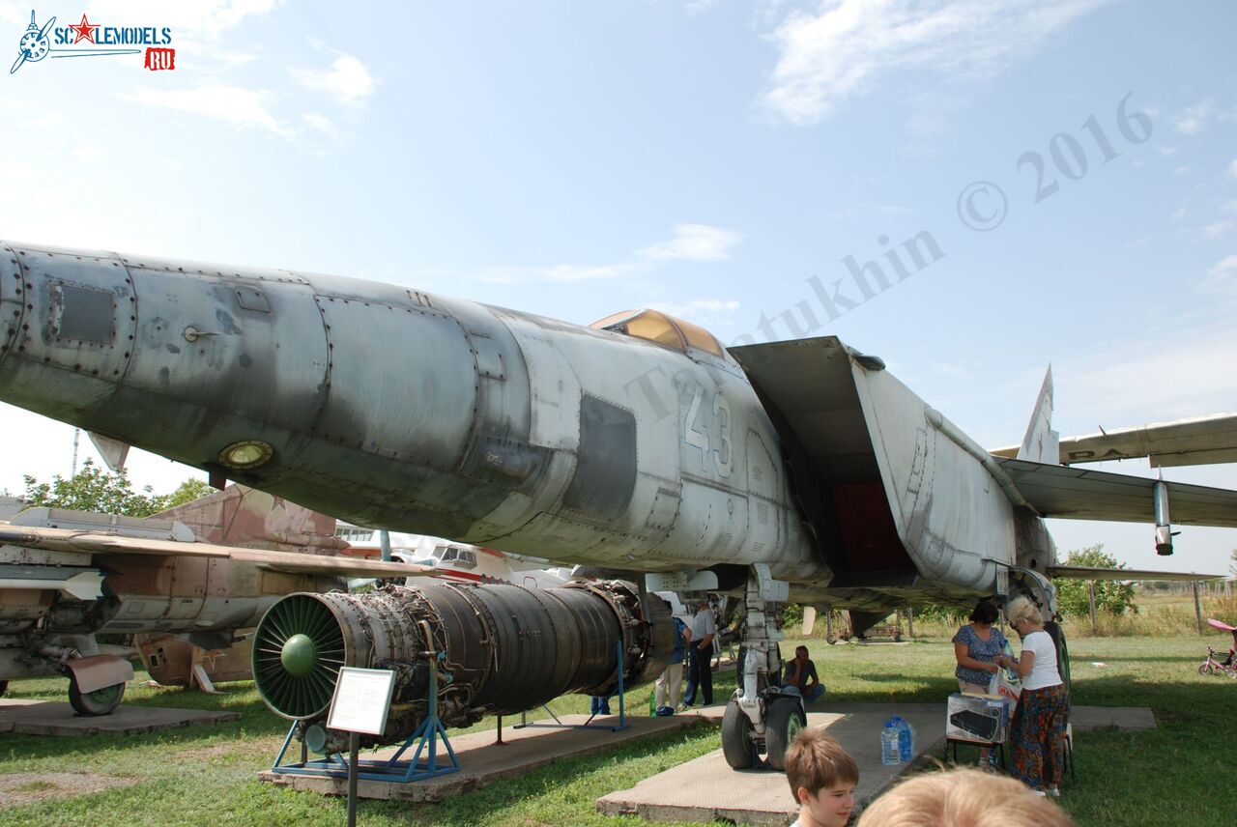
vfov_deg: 43.7
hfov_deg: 61.9
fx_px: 1032
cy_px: 414
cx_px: 618
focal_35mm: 30
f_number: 8
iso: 200
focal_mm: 20
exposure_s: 1/250
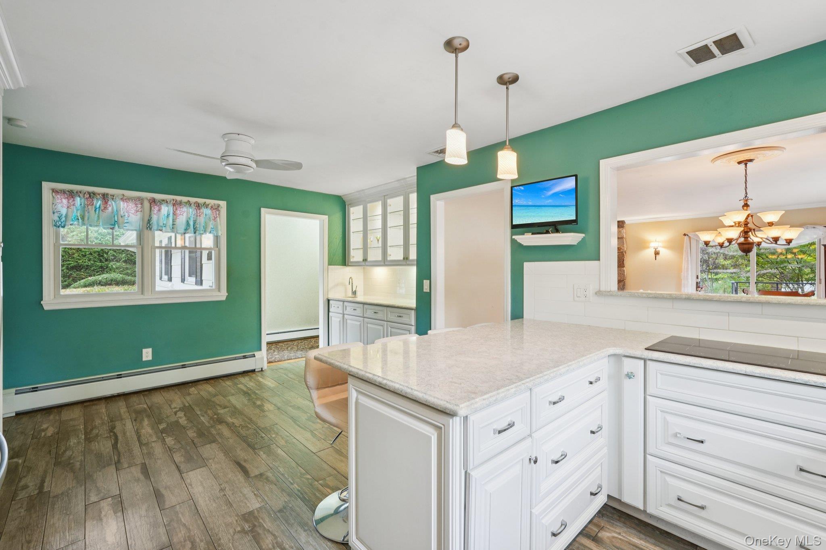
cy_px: 275
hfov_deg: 96.7
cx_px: 413
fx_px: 367
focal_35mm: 16
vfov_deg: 73.7
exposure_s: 1/8
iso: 400
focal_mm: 16
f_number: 8
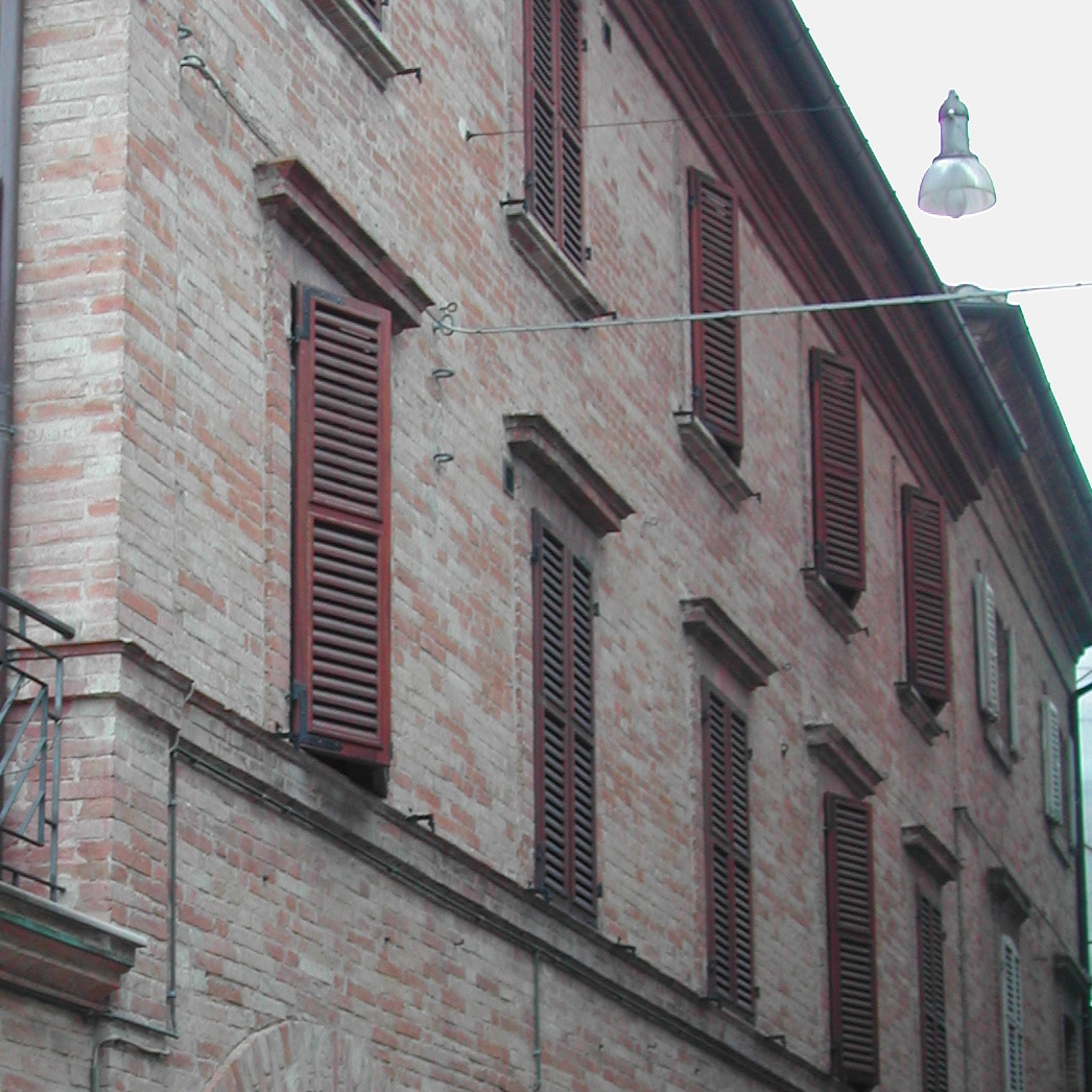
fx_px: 3212
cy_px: 862
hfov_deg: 19.2
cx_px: 312
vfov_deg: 19.1
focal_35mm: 90
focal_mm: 11.1
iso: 100
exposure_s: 1/80.6
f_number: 3.2
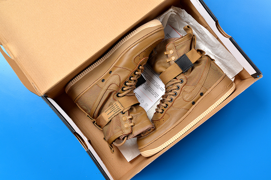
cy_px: 90
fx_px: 394
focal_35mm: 52
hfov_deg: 37.9
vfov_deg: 25.6
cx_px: 136
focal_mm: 35
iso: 250
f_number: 7.1
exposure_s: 1/100
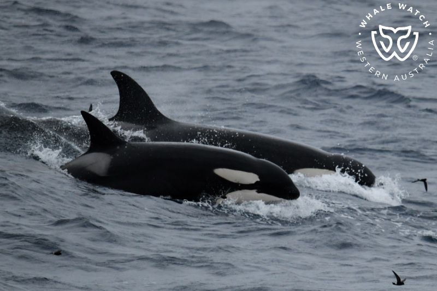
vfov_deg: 2.3
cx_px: 218
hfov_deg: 3.4
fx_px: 7281
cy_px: 146
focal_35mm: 600
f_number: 6.3
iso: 1600
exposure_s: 1/8000
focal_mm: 600
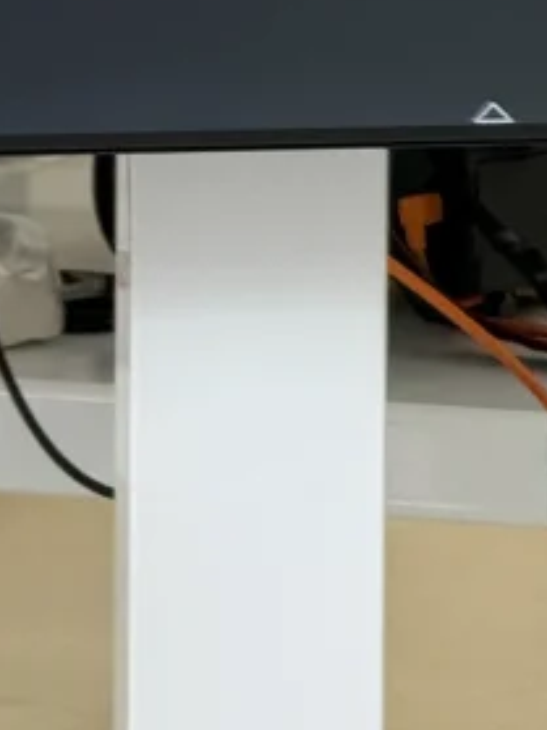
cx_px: -251
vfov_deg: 3.8
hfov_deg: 2.9
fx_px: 10880
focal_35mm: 516
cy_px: -1026
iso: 125
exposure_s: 1/100
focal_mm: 16.89
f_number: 2.8
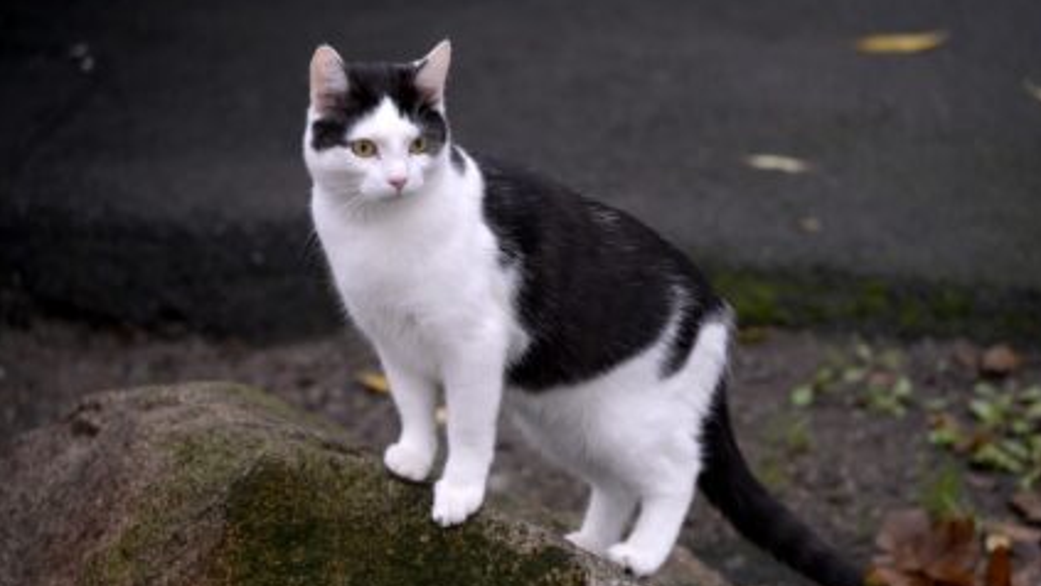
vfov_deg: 5.4
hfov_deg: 9.7
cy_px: 340
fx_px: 6156
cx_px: 545
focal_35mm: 223
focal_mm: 200
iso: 1000
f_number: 6.3
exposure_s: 1/320
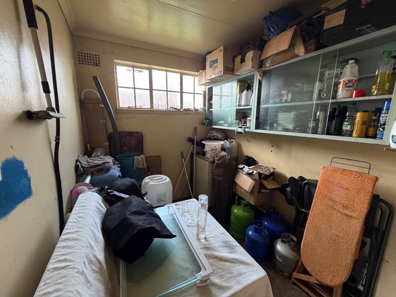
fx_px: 160
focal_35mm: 14
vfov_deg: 85.7
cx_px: 198
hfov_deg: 102.1
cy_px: 148
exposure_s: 1/102
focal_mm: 2.22
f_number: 2.2
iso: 320
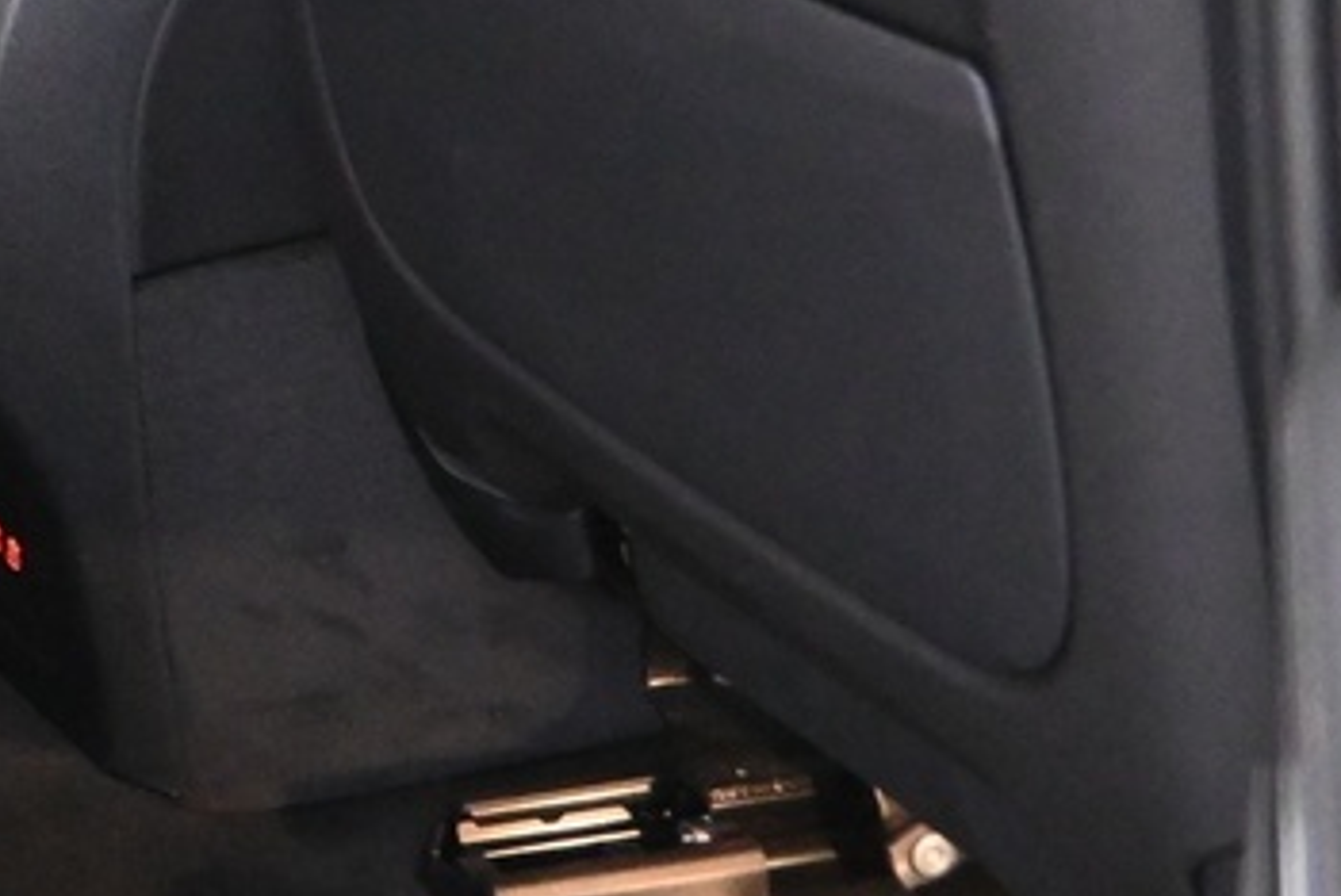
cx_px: -1203
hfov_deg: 15.4
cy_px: -406
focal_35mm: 111
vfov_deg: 11.9
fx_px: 4138
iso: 3200
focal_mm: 16
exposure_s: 1/20
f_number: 3.5
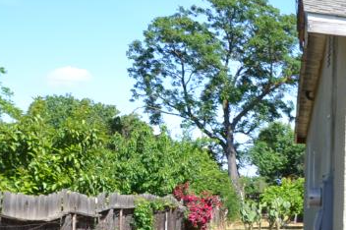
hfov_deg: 22.8
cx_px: 572
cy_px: 167
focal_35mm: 64
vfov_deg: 21.1
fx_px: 615
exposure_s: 1/160
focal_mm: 10
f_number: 6.3
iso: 100
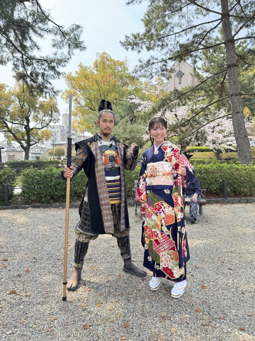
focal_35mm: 24
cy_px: 170
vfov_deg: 71.6
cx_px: 128
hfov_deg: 56.8
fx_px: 236
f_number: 1.78
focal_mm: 6.76
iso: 80
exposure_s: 1/582
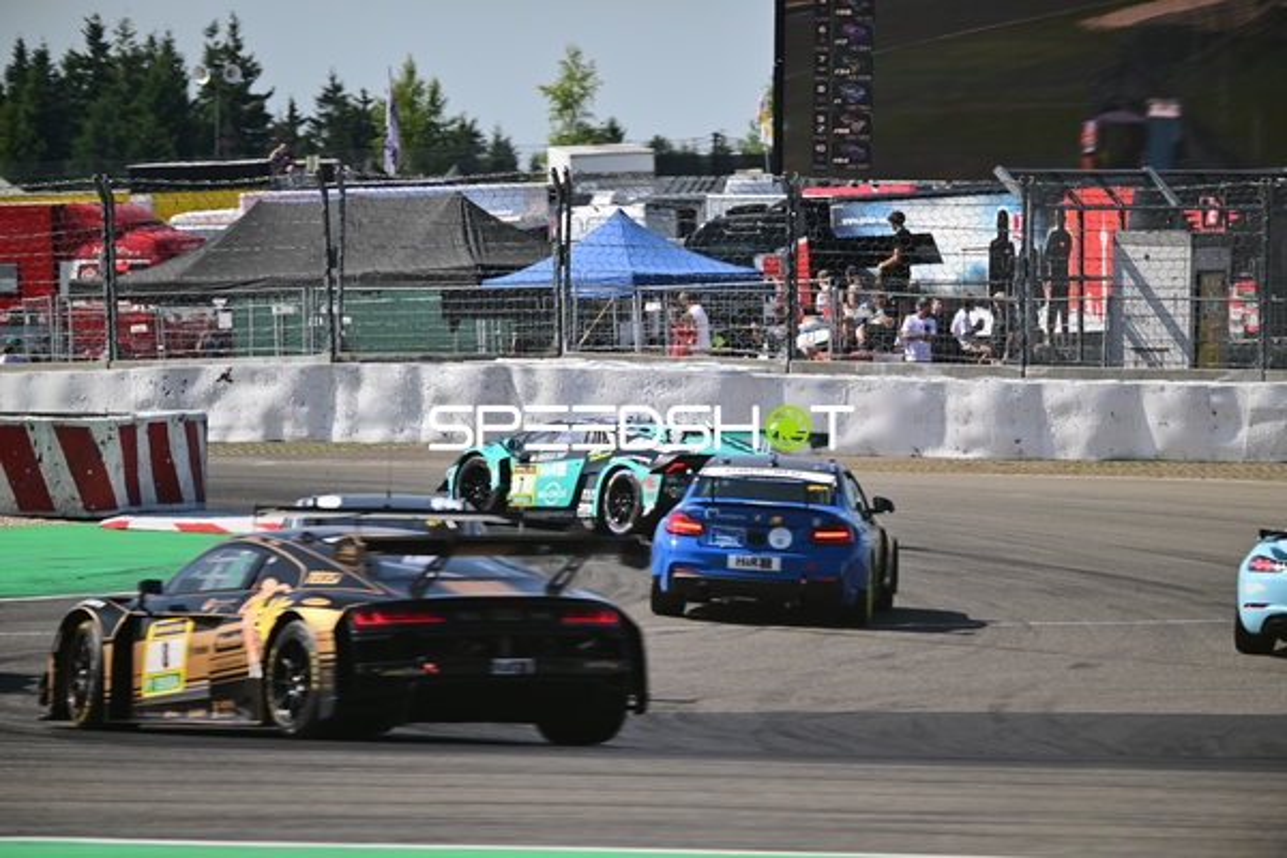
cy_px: 429
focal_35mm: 300
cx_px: 644
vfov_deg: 4.6
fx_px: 10724
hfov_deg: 6.9
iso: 560
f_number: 2.8
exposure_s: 1/3200
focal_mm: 300
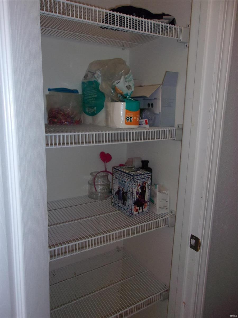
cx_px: 119
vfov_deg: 65.3
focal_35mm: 27
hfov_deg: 51.4
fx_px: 248
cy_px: 159
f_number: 3
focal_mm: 4.9
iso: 200
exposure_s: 1/34
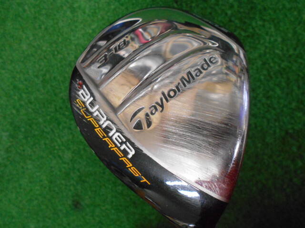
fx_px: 229
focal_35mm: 26
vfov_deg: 53.1
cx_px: 152
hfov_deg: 67.3
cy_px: 114
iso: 800
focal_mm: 4.6
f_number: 3.2
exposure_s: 1/50
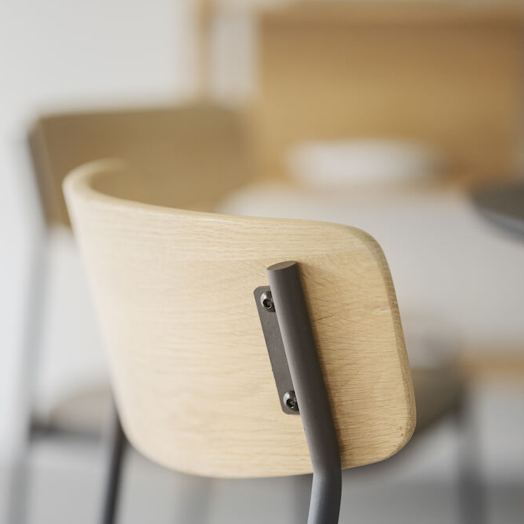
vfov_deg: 15.9
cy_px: 385
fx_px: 1867
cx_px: 261
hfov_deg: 16.0
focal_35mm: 109
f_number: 1.8
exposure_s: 1/125
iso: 800
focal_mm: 85
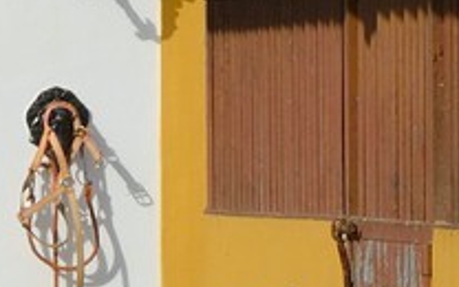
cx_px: -1092
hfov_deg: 2.6
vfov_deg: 1.6
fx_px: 9995
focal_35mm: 799
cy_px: -353
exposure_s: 1/400
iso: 400
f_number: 20
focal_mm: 102
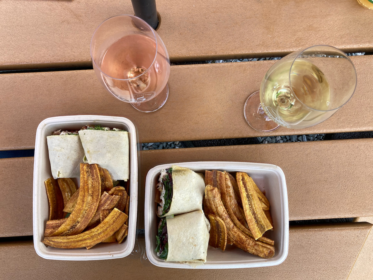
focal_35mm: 28
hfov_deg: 63.4
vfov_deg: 49.7
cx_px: 186
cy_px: 140
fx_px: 302
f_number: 1.8
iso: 20
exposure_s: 1/294
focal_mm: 3.99
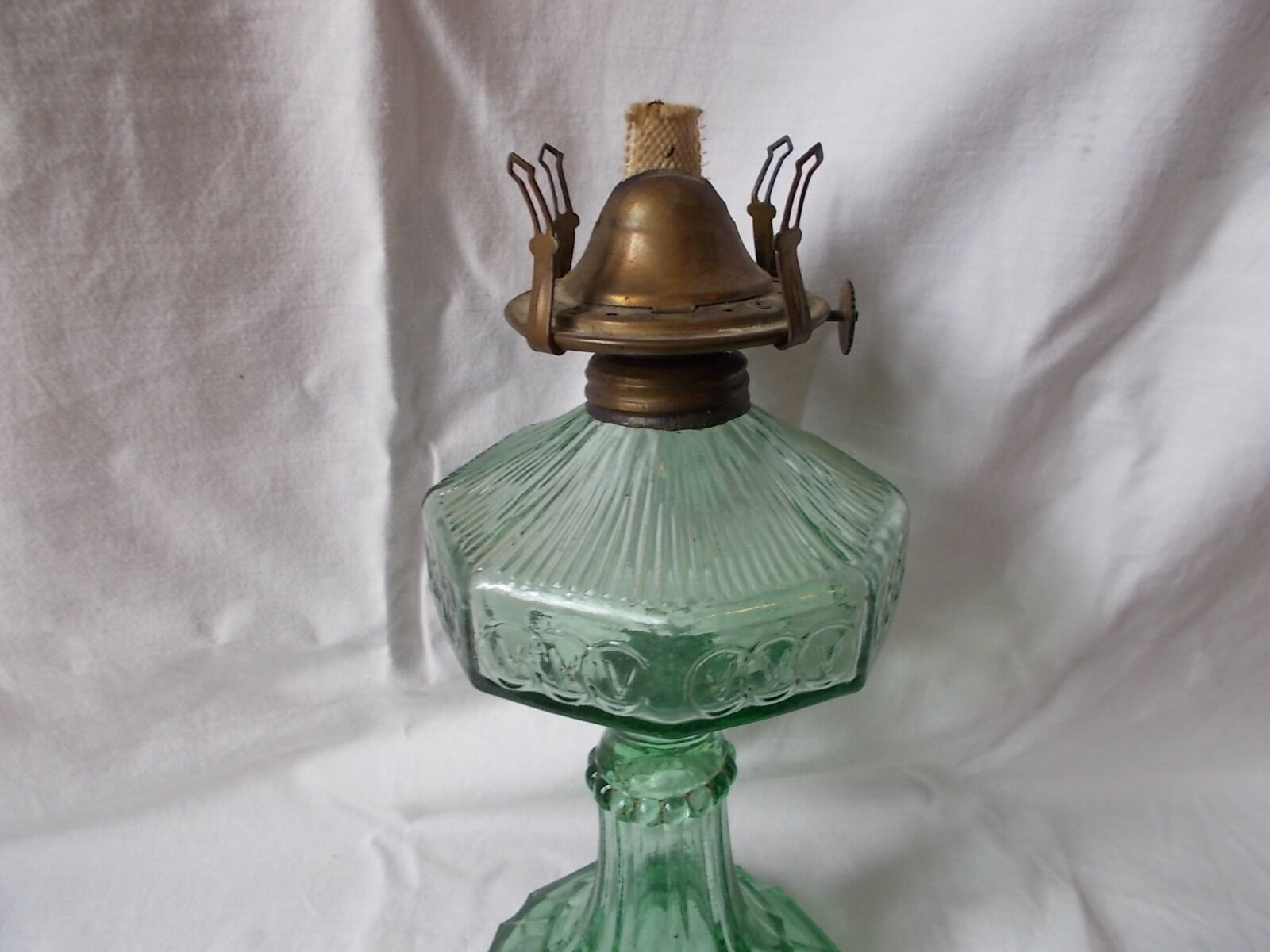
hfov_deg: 67.3
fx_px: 954
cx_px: 635
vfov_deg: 53.1
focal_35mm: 26
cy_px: 476
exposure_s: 1/25
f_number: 3.2
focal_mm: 4.6
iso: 125
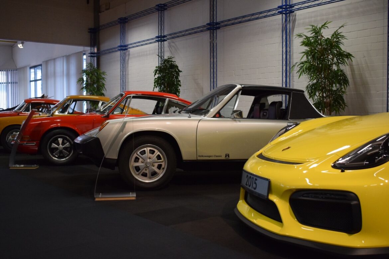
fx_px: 405
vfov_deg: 35.5
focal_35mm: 38
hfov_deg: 51.3
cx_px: 194
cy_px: 130
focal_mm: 25
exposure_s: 1/60
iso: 2000
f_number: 4
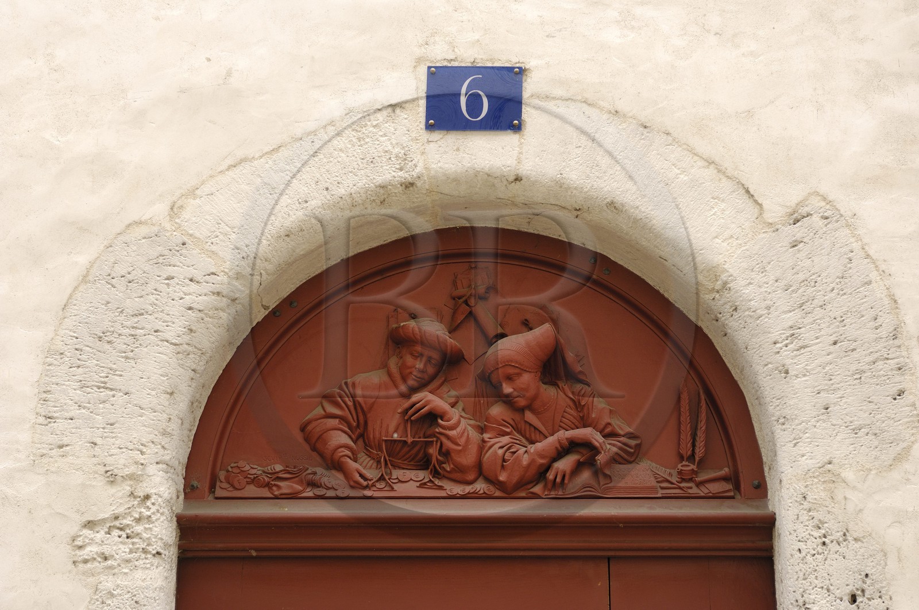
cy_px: 305
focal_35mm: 68
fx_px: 1721
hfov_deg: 29.9
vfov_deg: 20.1
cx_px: 460
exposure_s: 1/160
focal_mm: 45
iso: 100
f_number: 4.2
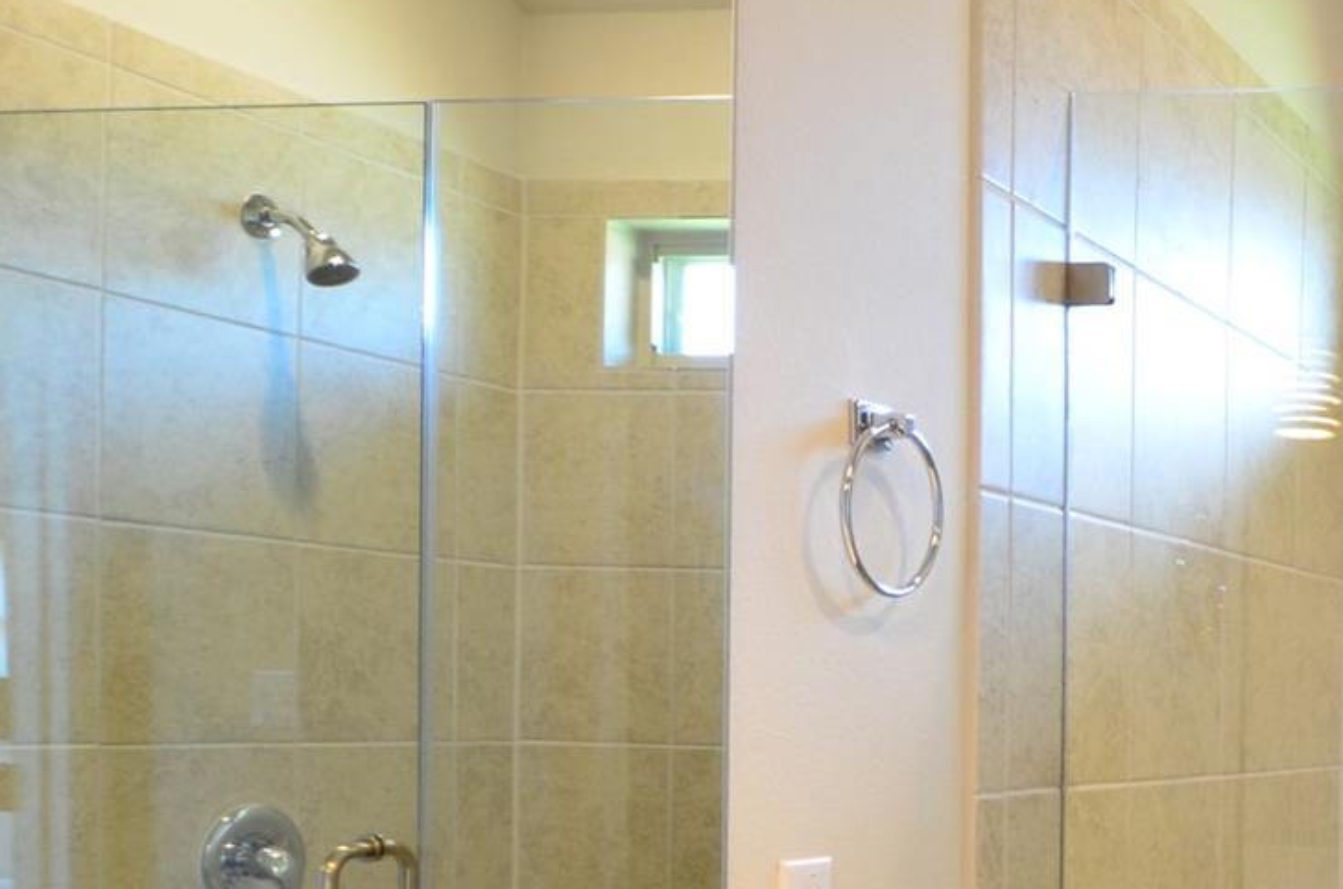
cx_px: 1666
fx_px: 1727
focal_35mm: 46
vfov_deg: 28.2
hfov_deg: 33.4
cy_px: 723
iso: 640
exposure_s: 1/30
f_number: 3.5
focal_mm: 11
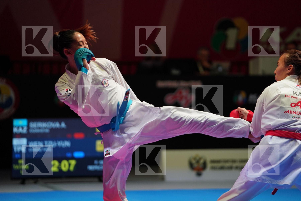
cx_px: 150
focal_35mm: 173
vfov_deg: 7.9
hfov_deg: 11.9
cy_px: 100
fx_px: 1446
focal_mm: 173
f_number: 2.8
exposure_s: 1/1000
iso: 1600
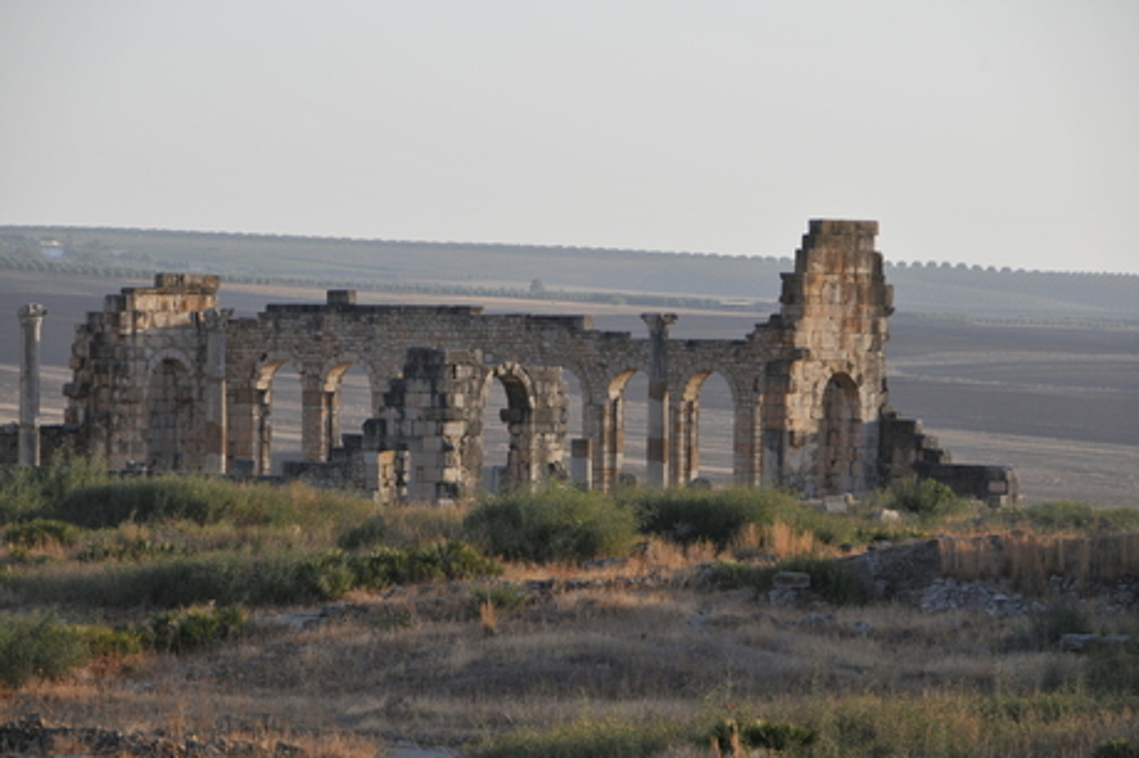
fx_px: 7351
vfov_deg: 5.9
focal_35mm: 232
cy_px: 379
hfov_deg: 8.9
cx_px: 570
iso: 200
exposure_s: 1/250
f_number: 8
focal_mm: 155
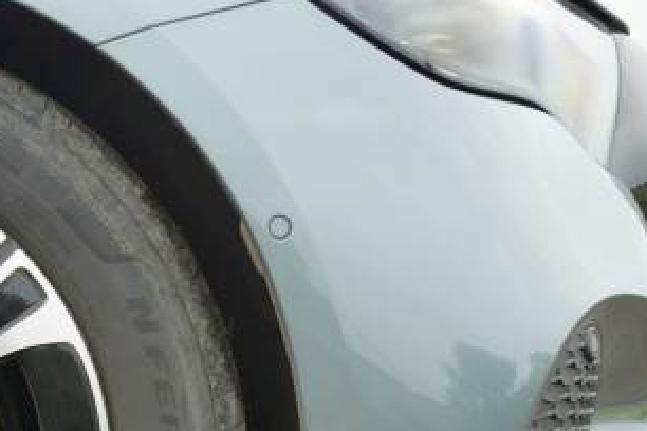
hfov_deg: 12.7
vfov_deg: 8.7
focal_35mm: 157
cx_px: -146
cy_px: 491
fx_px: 2821
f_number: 5.6
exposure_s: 1/160
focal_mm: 60
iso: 400
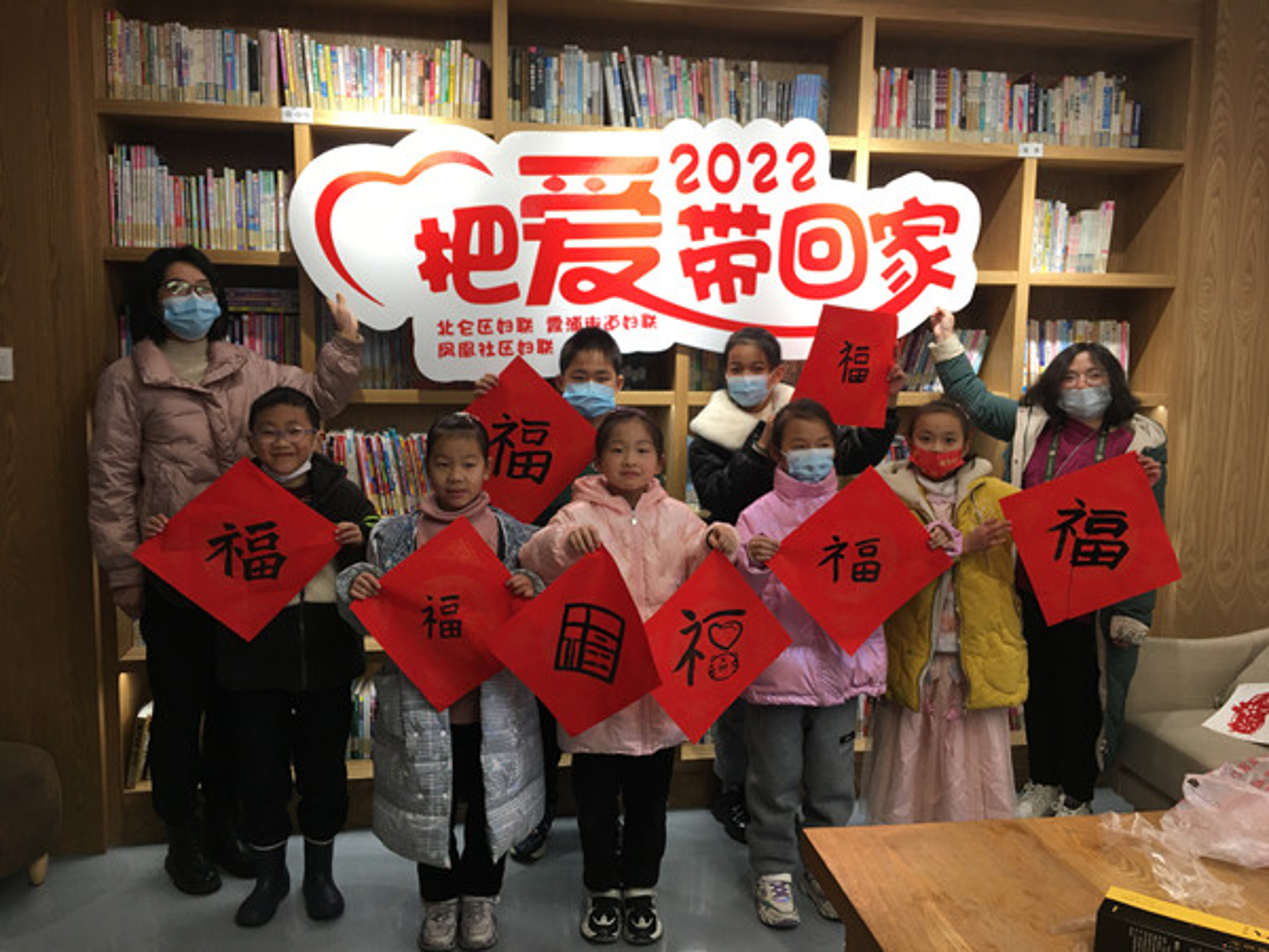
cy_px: 476
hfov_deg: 61.7
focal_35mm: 29
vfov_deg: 48.2
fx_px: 1063
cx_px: 634
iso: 25
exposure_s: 1/33
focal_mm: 4.15
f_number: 2.2
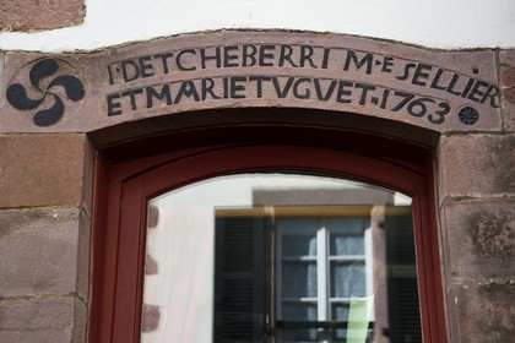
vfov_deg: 21.9
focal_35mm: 62
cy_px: 172
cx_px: 258
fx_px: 887
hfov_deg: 32.4
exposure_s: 1/250
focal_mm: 62
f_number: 7.1
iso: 200
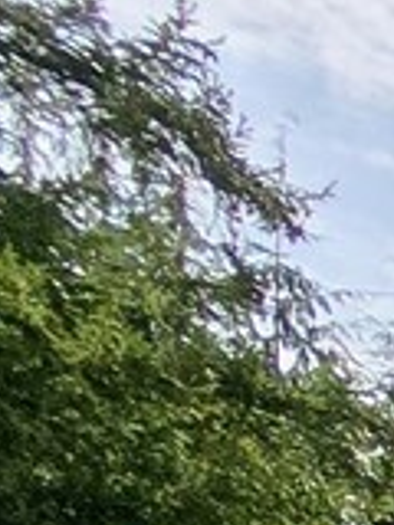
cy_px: 1440
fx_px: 1973
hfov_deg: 5.0
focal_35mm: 130
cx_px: 2446
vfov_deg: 11.2
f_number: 2.2
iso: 50
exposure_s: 1/1742
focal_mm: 2.2
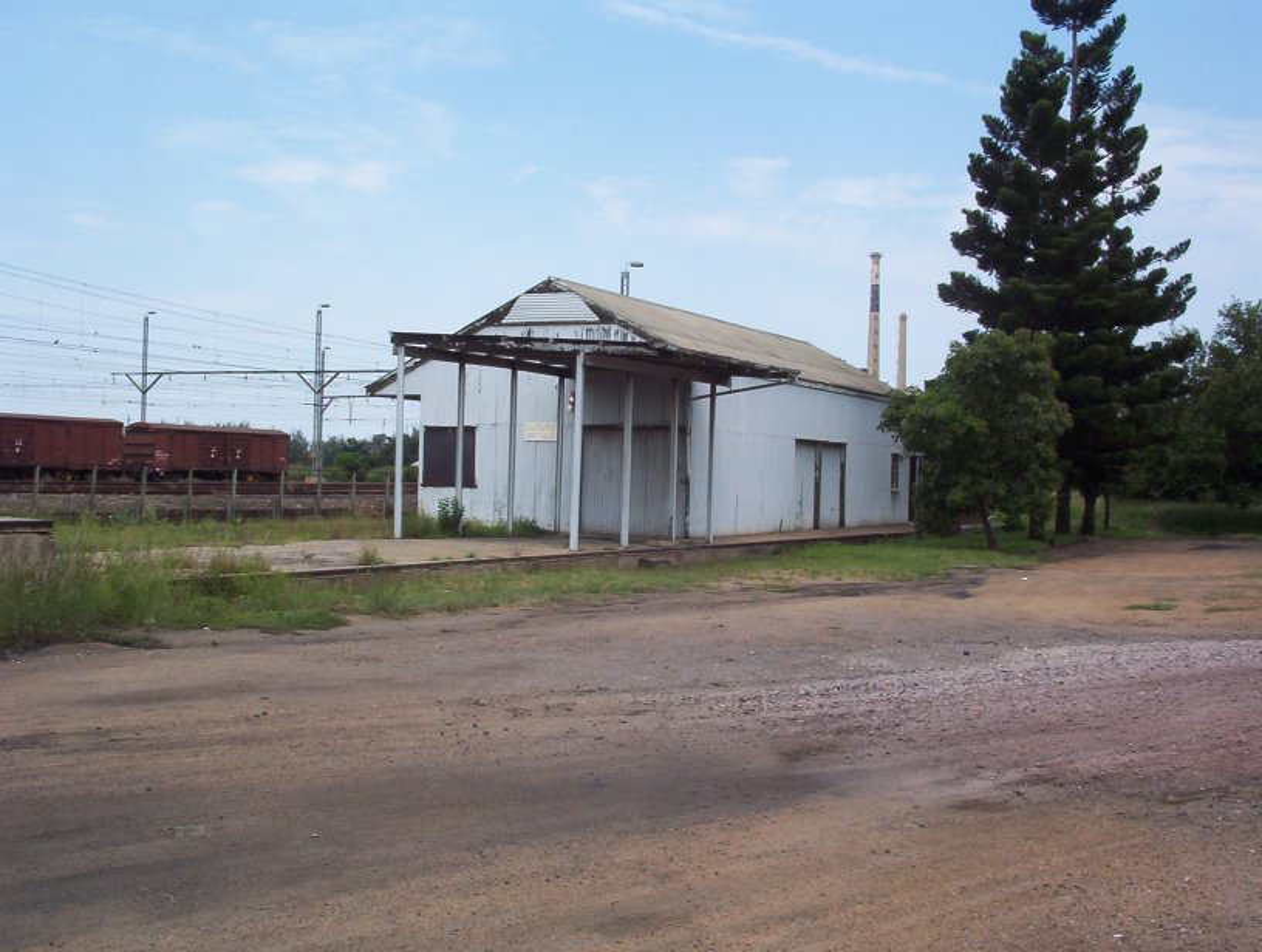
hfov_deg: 47.8
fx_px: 1425
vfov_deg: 37.0
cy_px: 476
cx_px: 631
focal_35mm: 39
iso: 100
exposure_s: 1/187
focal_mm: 6
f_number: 8
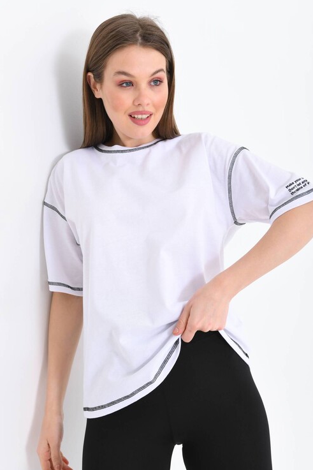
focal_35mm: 56
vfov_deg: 35.6
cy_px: 232
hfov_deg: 24.2
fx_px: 731
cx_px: 159
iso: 160
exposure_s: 1/125
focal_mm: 55
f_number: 6.3
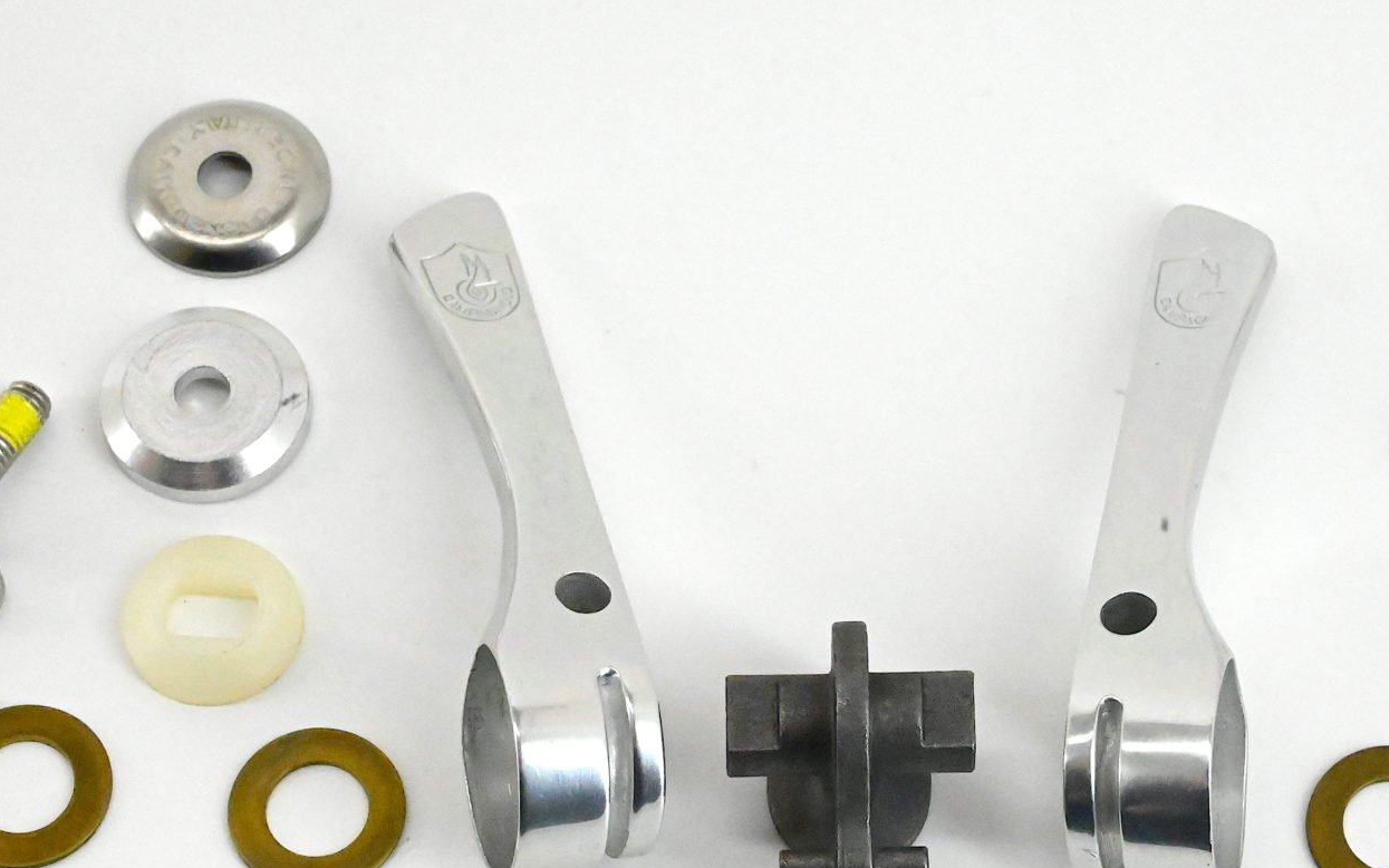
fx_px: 4164
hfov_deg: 18.9
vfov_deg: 11.9
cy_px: 570
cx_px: 879
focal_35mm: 110
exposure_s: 1/640
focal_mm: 70
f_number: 20
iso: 22800
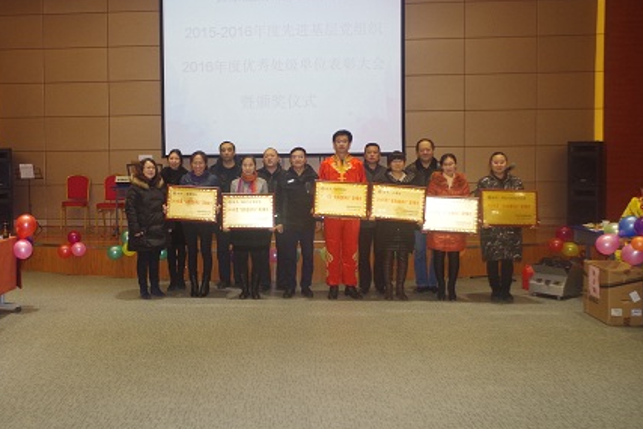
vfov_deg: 37.8
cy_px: 189
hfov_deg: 53.8
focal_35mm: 35
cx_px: 241
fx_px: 625
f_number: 3.5
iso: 800
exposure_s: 1/180
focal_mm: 18
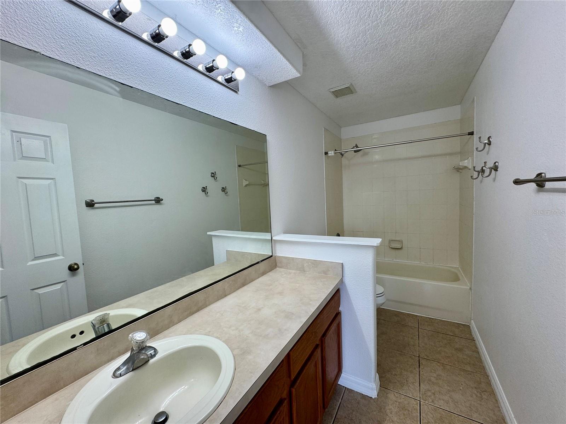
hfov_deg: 102.1
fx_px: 229
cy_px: 212
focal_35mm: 14
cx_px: 283
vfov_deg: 85.7
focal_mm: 2.22
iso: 80
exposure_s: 1/120
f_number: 2.2
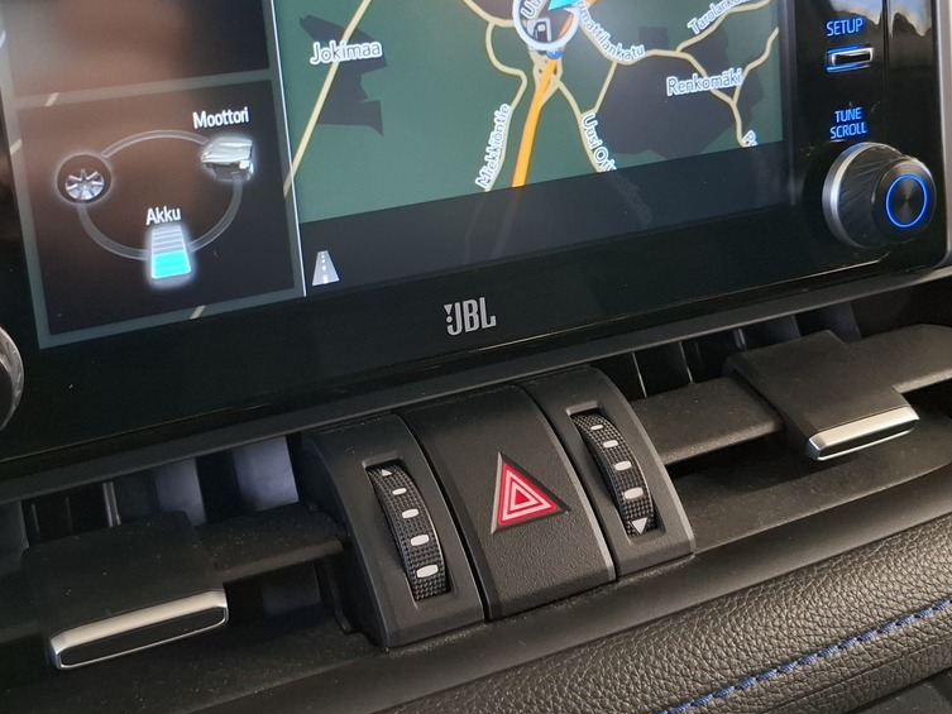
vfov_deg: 32.5
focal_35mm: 44
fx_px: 1210
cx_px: 405
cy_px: 217
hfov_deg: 42.8
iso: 640
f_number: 1.8
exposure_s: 1/25
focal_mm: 5.54
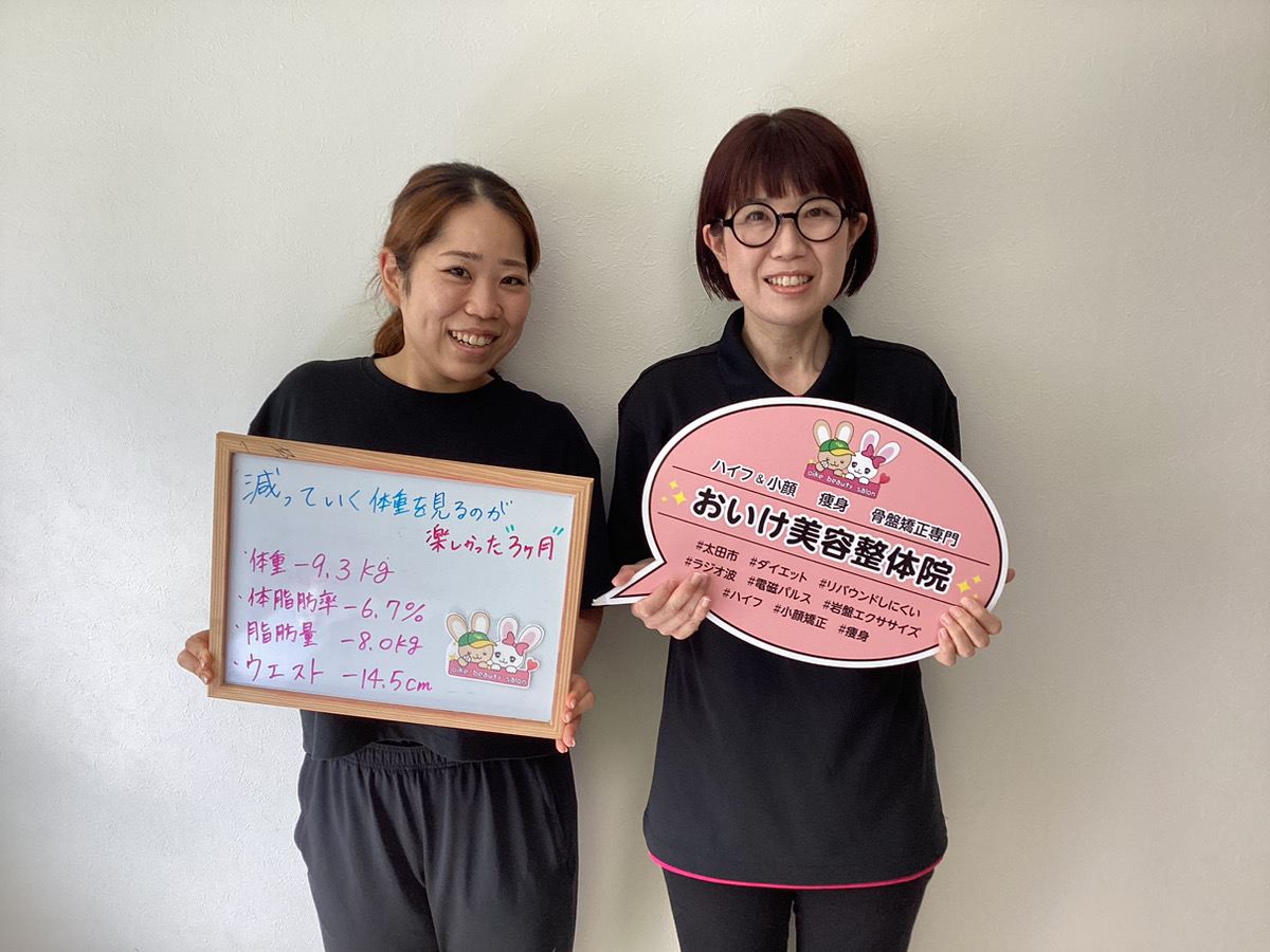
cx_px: 635
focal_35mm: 31
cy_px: 476
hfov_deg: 58.4
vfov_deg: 45.4
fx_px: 1137
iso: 40
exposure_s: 1/100
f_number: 2.4
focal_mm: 3.3
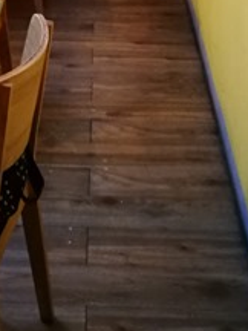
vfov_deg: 18.5
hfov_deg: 16.3
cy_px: -204
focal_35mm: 90
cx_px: 66
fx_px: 860
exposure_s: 1/24
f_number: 2.2
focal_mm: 4.5
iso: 500
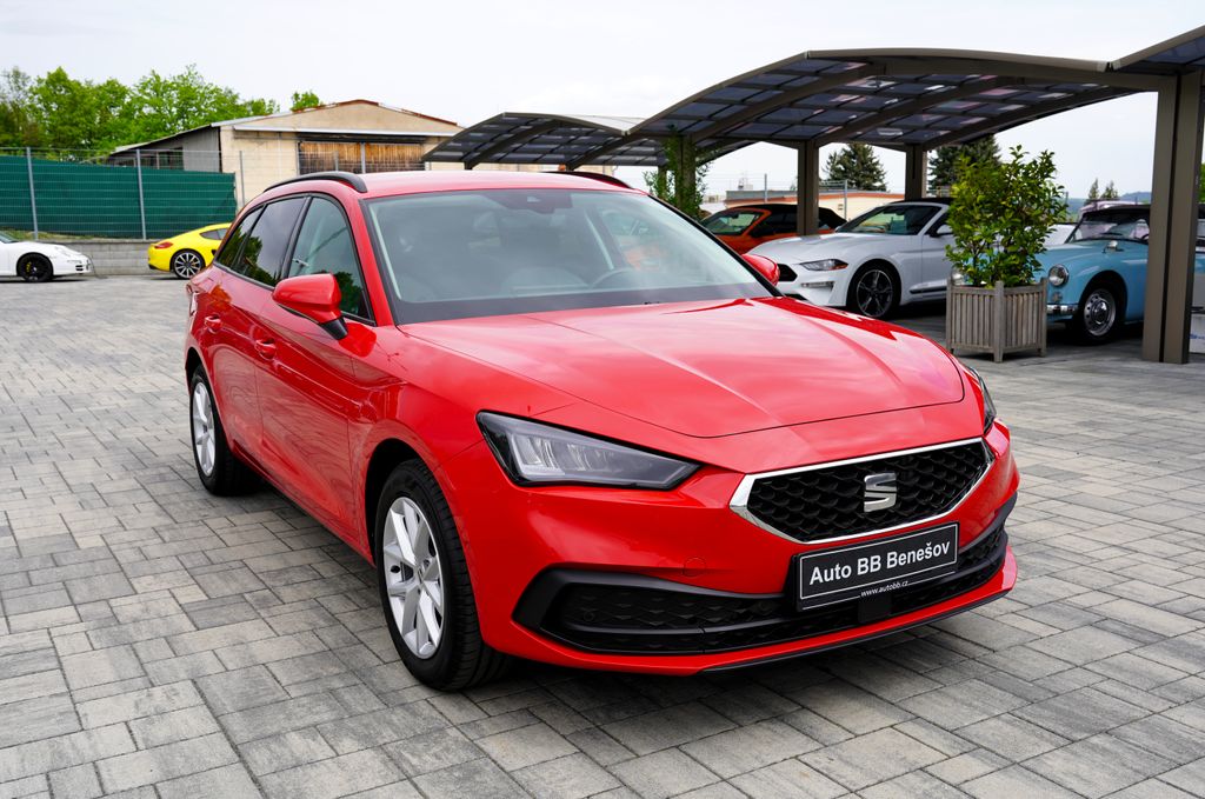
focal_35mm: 34
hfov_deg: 55.9
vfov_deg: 38.7
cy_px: 400
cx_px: 602
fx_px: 1136
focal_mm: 34
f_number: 9
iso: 100
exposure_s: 1/125
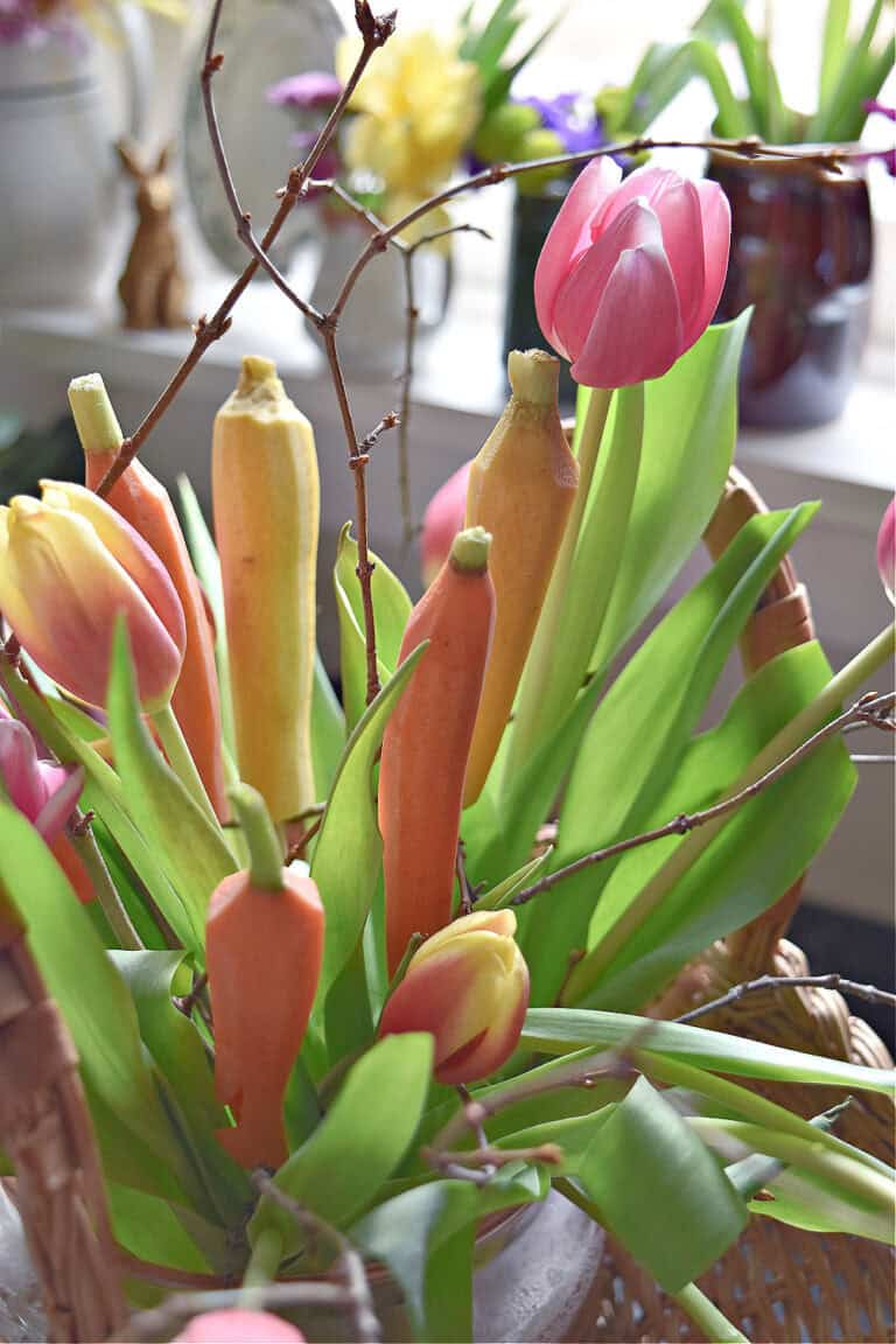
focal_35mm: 57
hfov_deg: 23.8
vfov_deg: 35.1
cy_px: 672
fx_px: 2128
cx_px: 448
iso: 560
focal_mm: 38
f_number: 4.8
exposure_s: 1/60
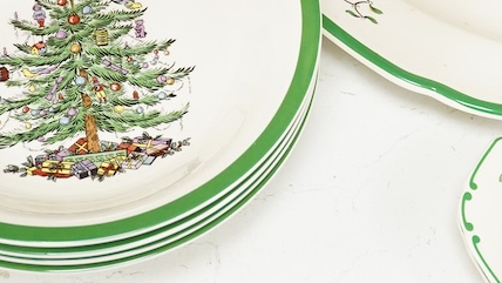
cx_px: 356
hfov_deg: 17.2
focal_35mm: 124
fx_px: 1651
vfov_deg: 9.6
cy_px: -95
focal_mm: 30
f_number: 6.3
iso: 2500
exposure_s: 1/200
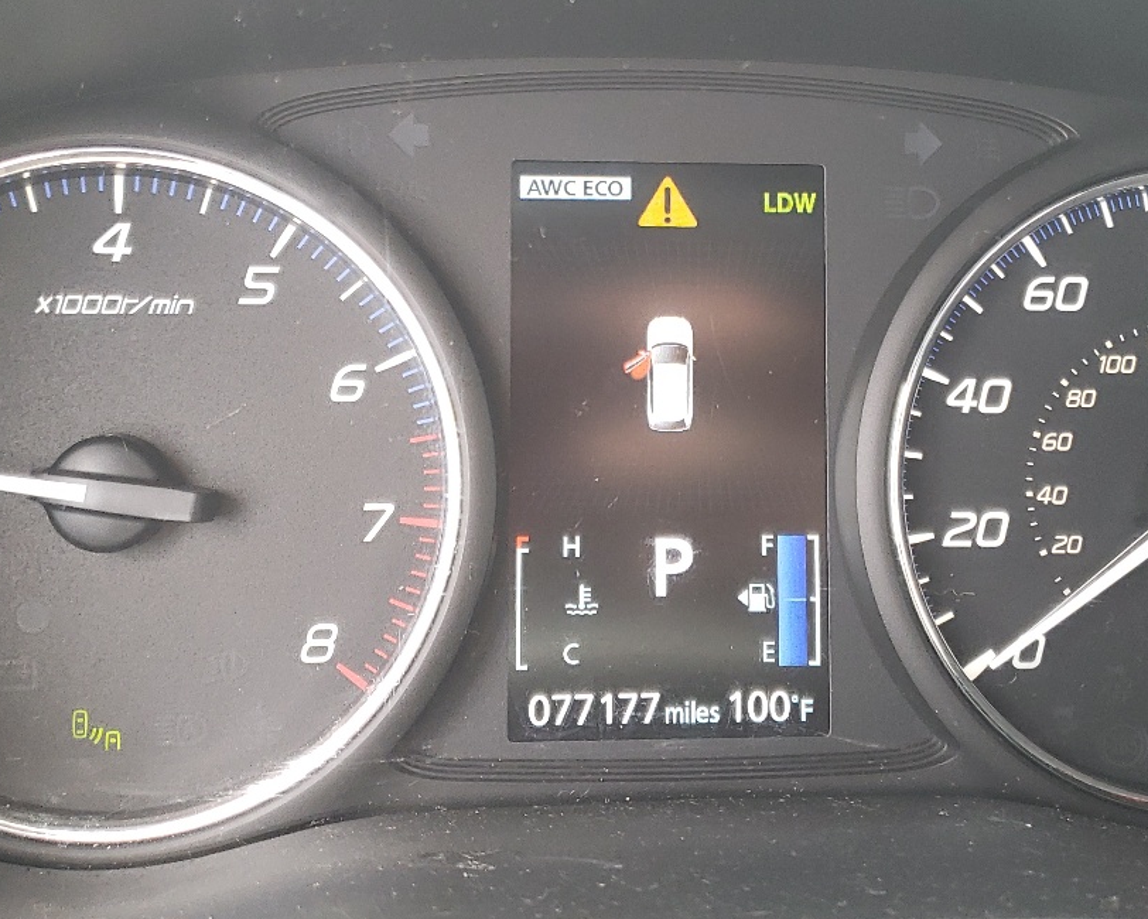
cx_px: 663
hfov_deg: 37.2
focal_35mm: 50
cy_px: 351
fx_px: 1699
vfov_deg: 30.2
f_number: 1.5
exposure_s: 1/60.2
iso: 100
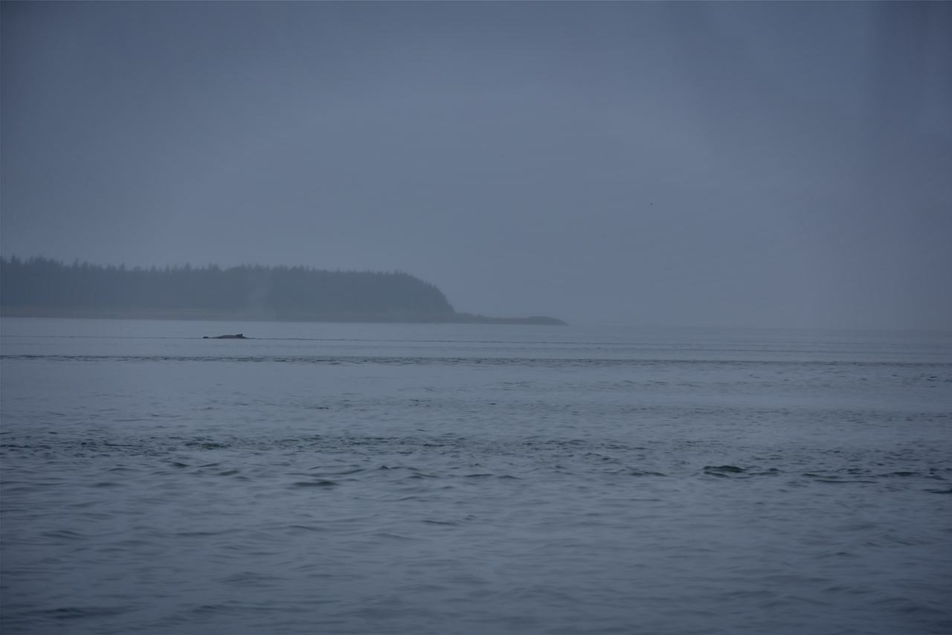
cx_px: 476
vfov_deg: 9.8
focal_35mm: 140
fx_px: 3703
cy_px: 318
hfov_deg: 14.7
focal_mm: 140
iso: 100
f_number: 9
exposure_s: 1/320
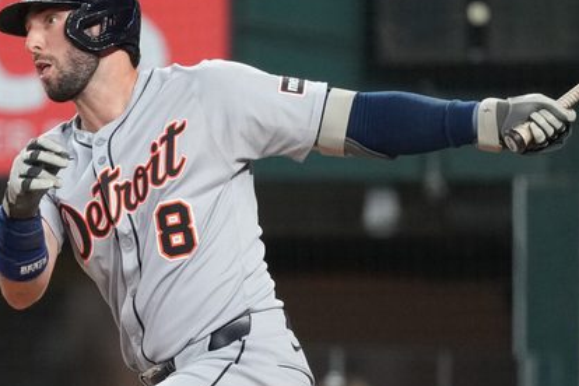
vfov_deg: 1.2
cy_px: 346
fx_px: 17915
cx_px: 277
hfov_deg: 1.9
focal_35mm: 1114
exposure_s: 1/1250
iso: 2000
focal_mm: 300
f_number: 2.8
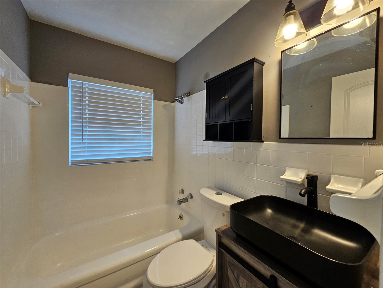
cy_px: 144
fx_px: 144
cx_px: 192
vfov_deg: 89.9
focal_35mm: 13
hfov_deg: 106.2
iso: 64
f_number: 2.2
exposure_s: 1/60
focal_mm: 2.2
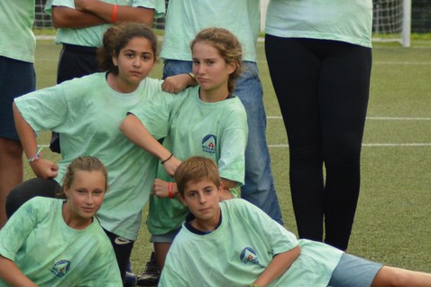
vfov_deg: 6.1
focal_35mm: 225
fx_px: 2692
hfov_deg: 9.1
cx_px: 127
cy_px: 73
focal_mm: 70
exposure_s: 1/1000
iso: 1000
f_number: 4
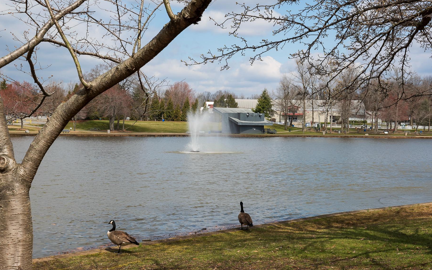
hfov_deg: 36.9
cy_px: 127
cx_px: 218
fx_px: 648
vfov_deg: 23.6
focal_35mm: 55
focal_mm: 48
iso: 320
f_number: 14
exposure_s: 1/320
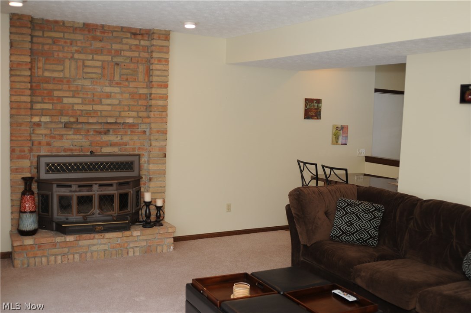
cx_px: 236
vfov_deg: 36.8
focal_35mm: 36
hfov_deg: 53.2
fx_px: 470
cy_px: 156
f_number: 2.8
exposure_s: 1/60
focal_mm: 24
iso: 250
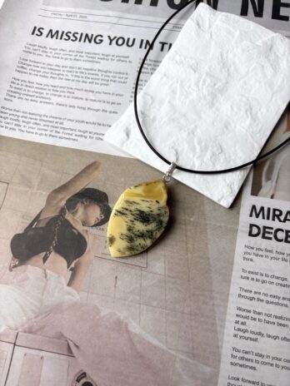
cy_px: 193
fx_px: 290
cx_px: 145
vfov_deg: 67.3
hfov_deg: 53.1
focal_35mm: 26
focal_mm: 5.96
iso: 50
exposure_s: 1/384
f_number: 1.6
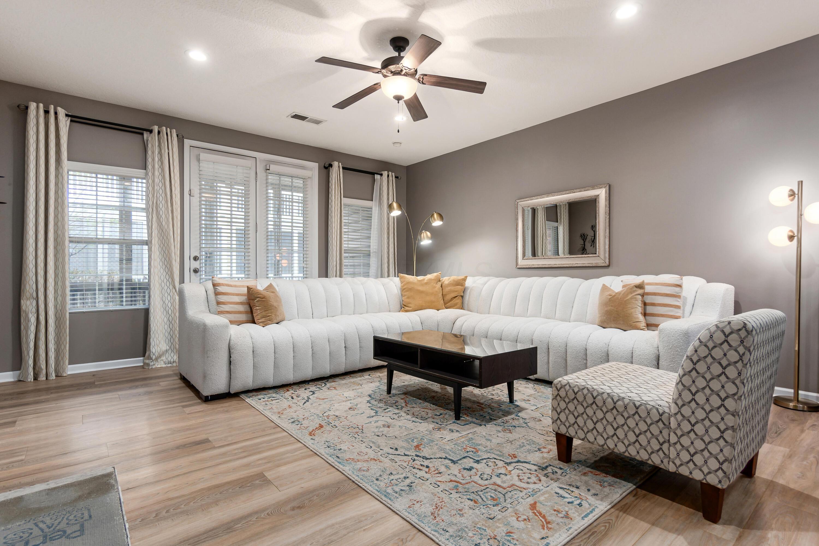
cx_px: 410
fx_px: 409
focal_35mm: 18
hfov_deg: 90.0
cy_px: 273
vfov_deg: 67.4
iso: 100
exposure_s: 1/60
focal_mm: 12
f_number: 4
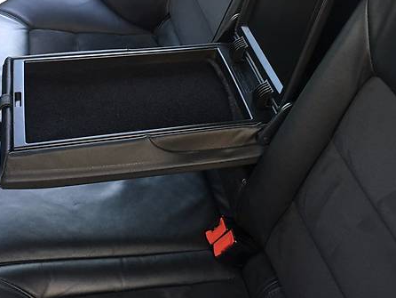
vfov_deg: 27.3
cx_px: 207
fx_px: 595
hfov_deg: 36.8
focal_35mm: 52
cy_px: 46
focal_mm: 4.2
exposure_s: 1/33
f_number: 2.2
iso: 125
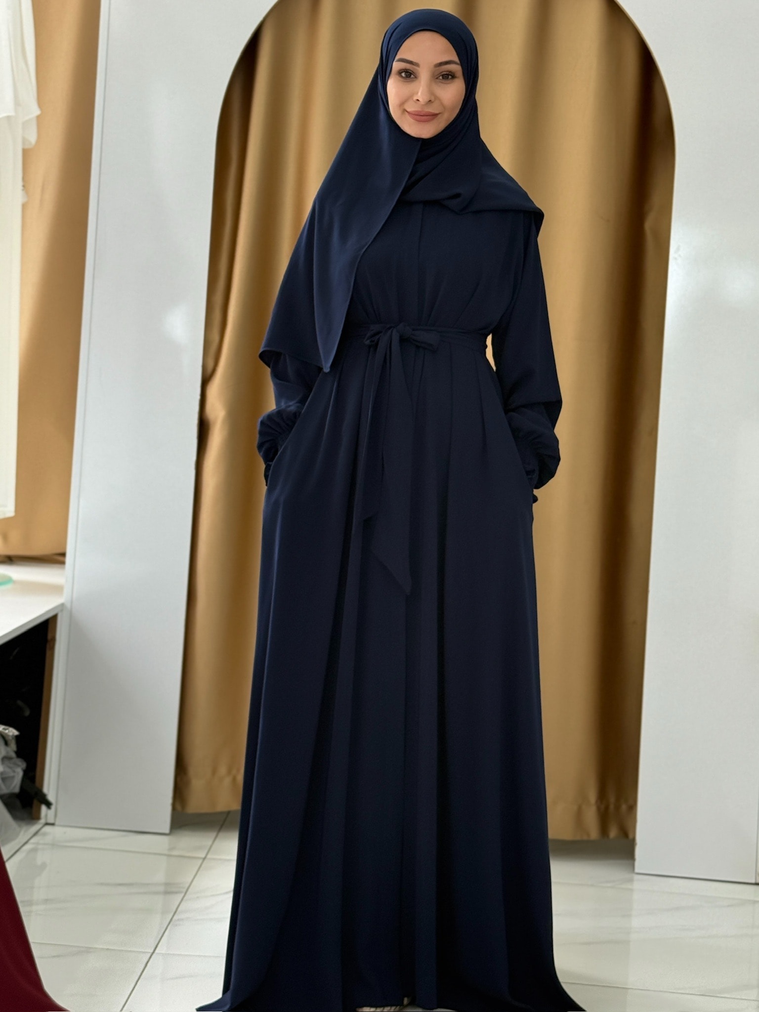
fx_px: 1403
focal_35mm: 48
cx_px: 380
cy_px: 506
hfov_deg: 30.3
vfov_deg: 39.7
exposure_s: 1/225
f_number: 1.78
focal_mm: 6.76
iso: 125
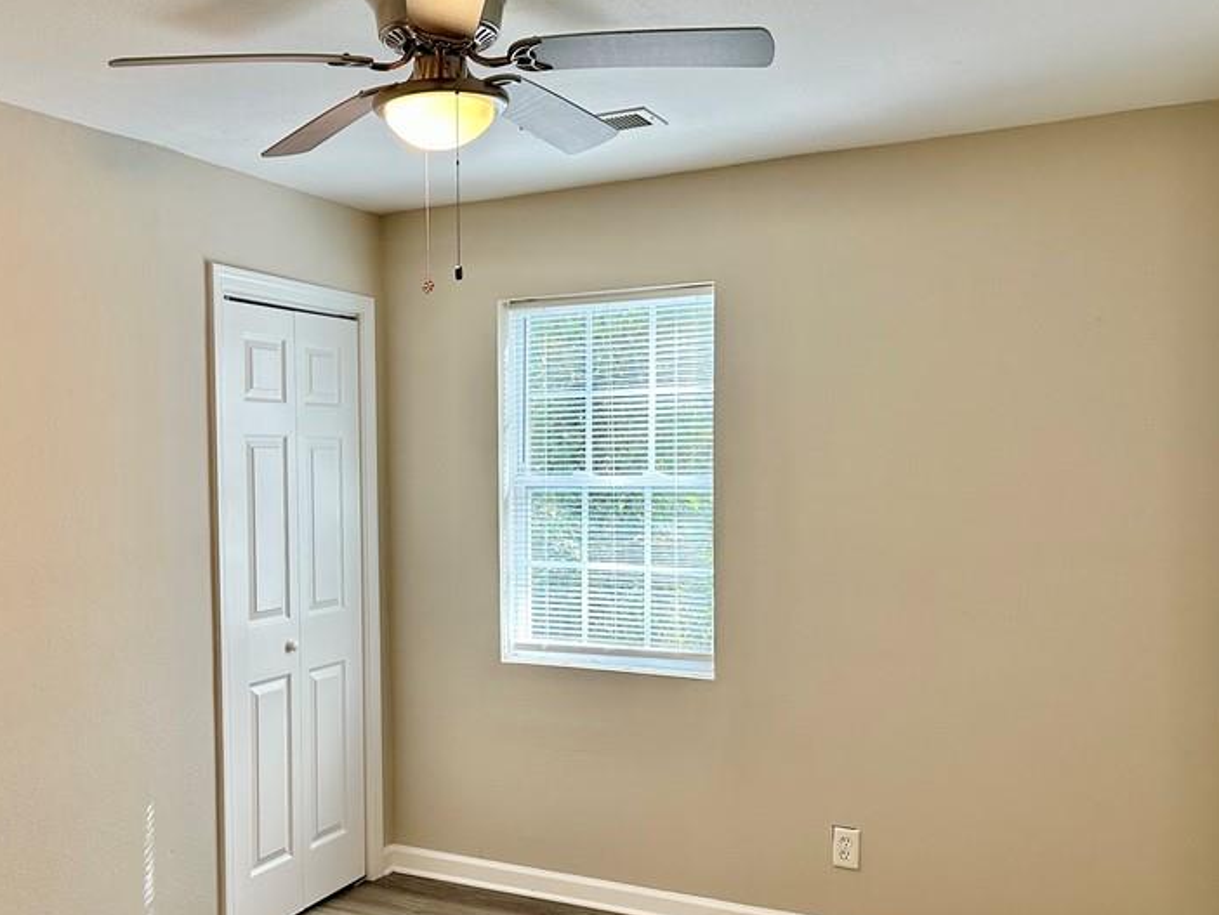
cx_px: 434
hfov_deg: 51.9
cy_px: 514
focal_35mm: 35
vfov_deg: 40.7
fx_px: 1233
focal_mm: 6.86
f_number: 1.78
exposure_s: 1/120
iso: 160
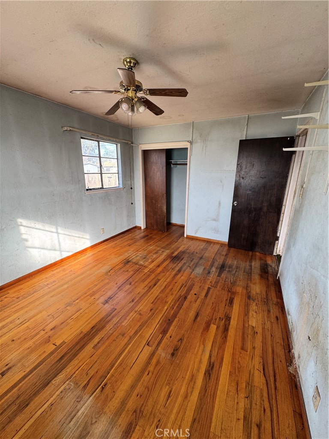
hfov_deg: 85.7
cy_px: 220
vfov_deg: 102.1
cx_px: 164
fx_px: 177
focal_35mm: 14
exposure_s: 1/99
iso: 100
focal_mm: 2.22
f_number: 2.2
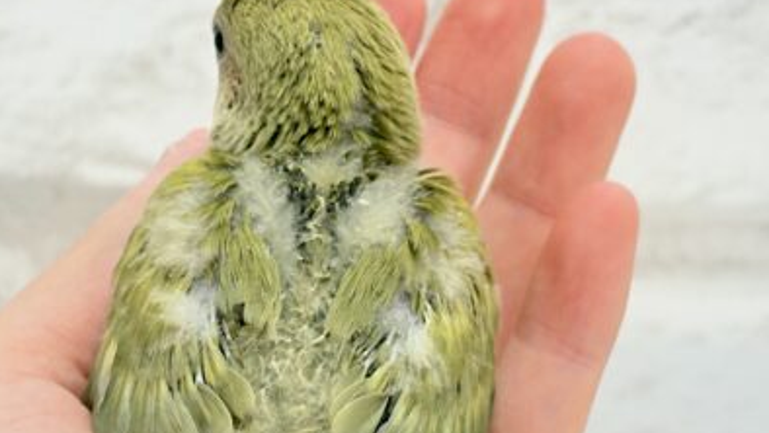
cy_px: 291
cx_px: 369
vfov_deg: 13.1
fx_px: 1877
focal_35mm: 92
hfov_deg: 23.2
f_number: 1.6
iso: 50
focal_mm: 5.96
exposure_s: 1/50
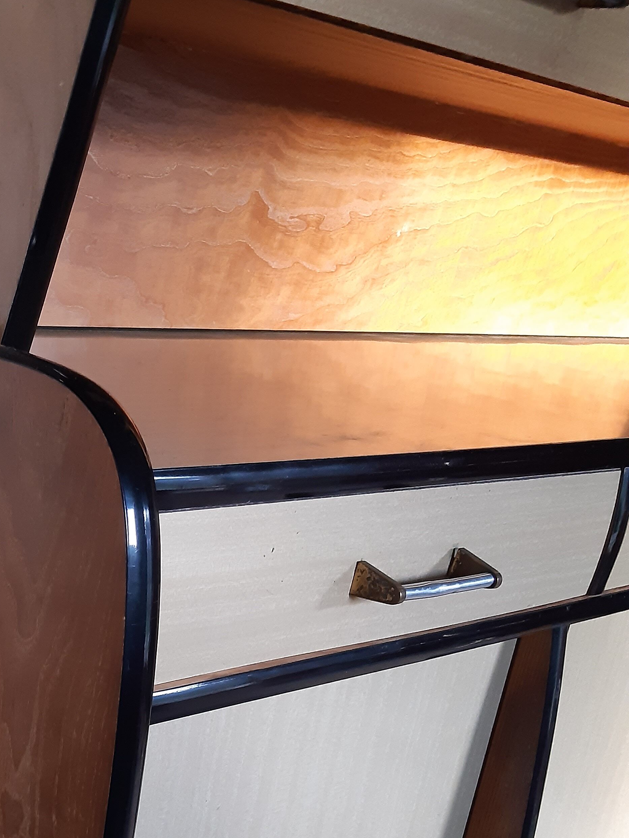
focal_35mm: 48
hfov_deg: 28.9
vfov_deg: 38.8
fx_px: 1163
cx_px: 49
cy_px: 610
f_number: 1.7
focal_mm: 3.92
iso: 320
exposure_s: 1/50
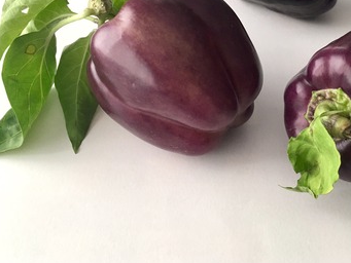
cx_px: 249
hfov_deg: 39.7
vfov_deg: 30.5
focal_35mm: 47
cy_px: 70
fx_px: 477
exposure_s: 1/33
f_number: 2.2
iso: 64
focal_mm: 4.15
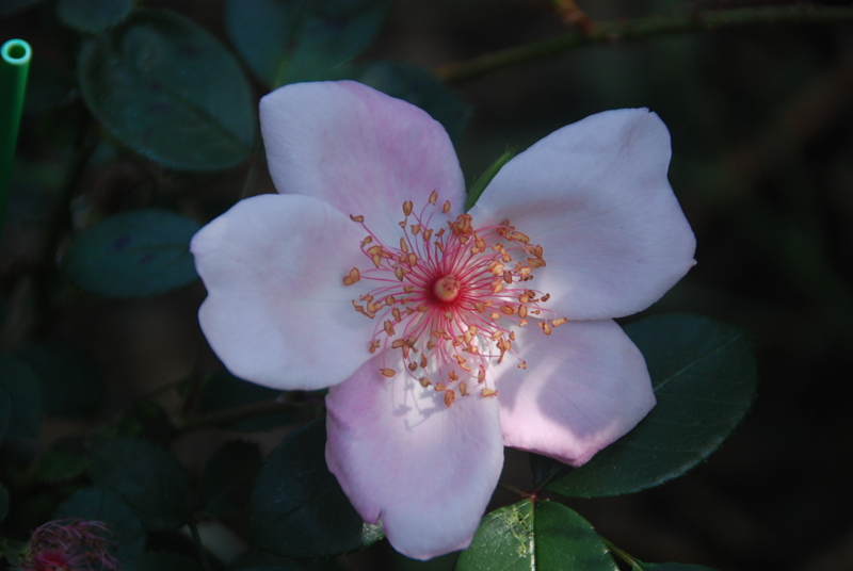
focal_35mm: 300
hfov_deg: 6.9
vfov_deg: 4.6
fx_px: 7119
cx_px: 426
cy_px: 286
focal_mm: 200
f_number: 5.6
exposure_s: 1/800
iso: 400
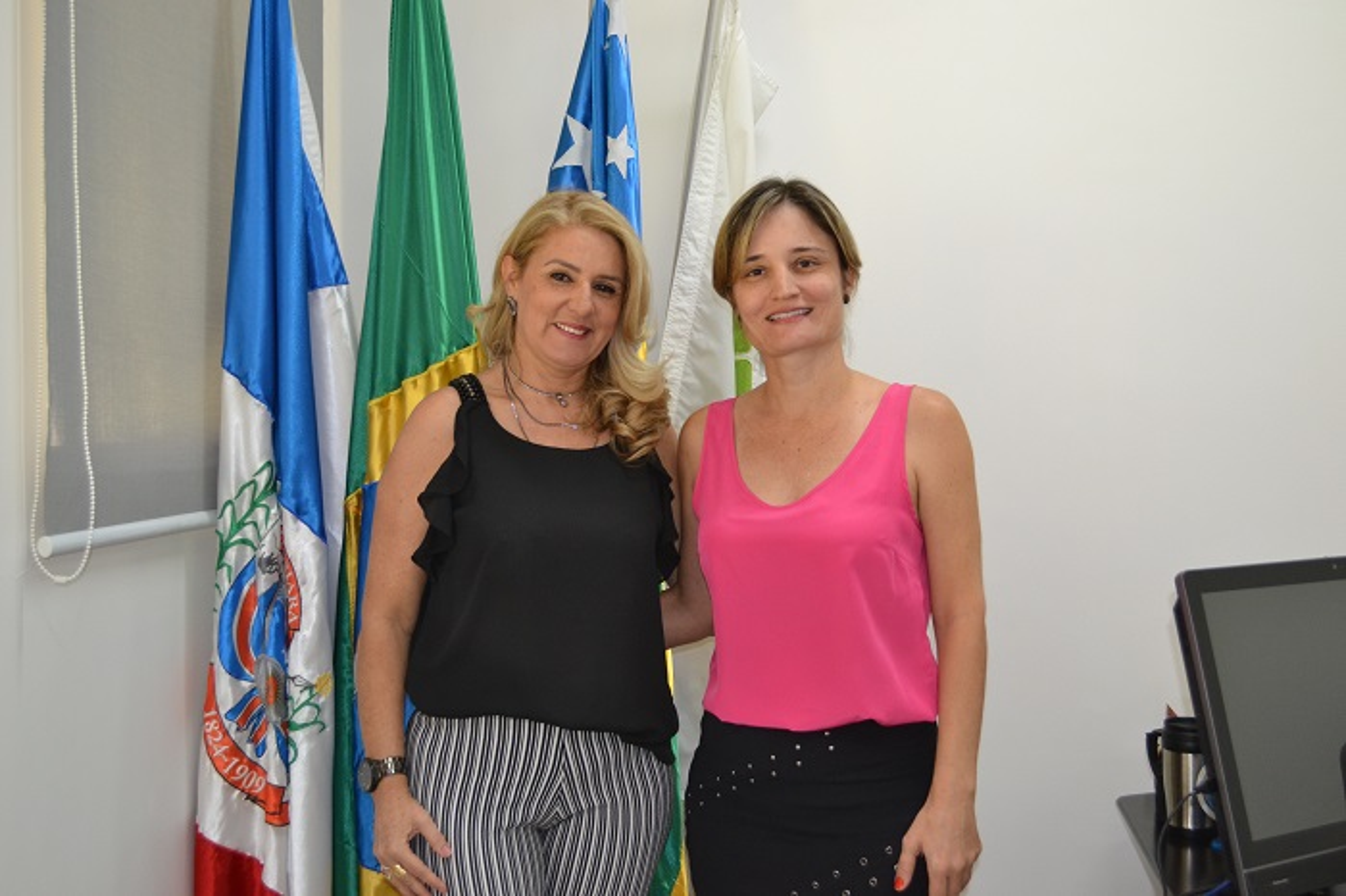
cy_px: 448
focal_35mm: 42
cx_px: 673
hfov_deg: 46.4
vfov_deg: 31.9
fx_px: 1570
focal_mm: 28
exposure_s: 1/60
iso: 800
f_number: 4.5
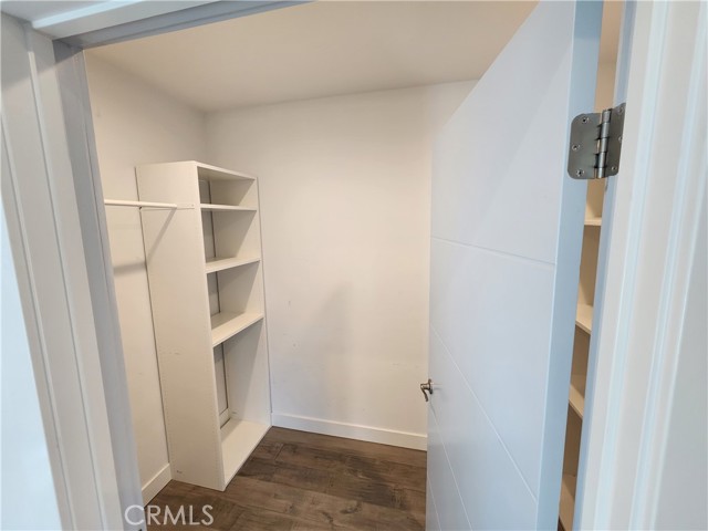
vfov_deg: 89.9
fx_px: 266
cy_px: 266
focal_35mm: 13
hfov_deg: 106.2
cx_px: 354
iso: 250
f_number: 2.2
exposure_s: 1/60
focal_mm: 2.2
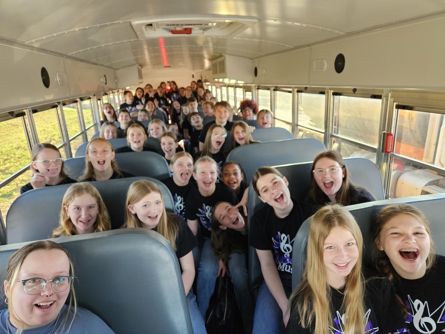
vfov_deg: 58.9
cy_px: 167
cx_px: 222
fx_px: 296
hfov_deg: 73.9
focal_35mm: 23
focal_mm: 5.4
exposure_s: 1/170
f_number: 1.8
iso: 640
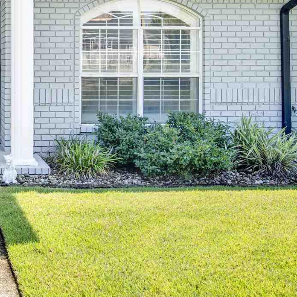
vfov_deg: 30.3
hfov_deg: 27.8
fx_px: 534
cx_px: -47
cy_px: 60
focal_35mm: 55
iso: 200
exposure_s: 1/125
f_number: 11
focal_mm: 22
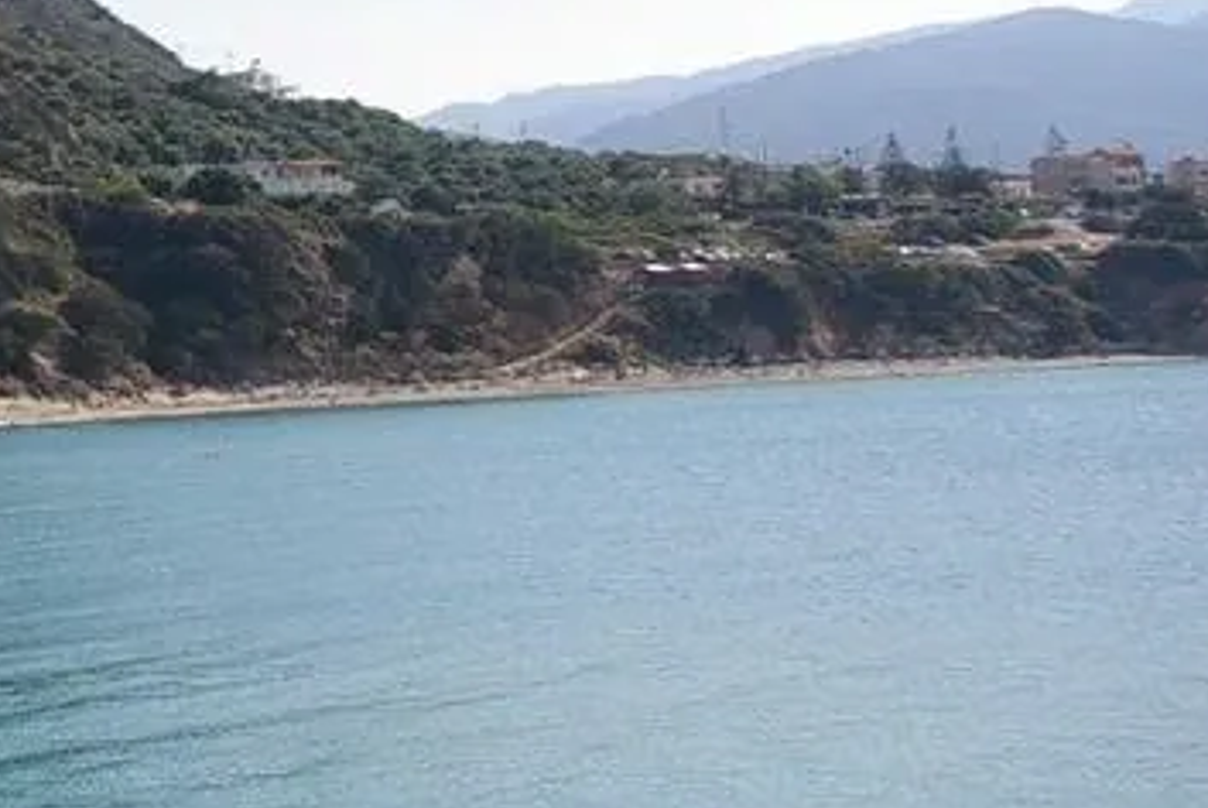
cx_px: -725
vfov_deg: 15.2
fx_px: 2955
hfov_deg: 19.4
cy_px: -31
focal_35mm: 88
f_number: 8
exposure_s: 1/350
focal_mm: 18
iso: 200
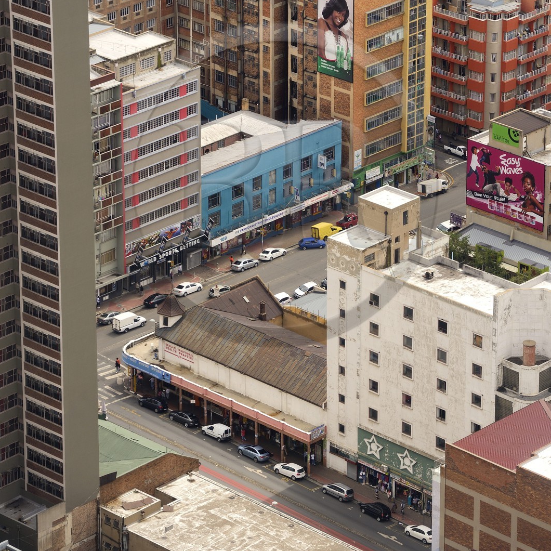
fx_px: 3115
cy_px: 185
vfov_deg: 10.1
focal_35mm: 173
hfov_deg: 10.1
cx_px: 276
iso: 200
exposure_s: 1/400
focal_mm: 135
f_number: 8
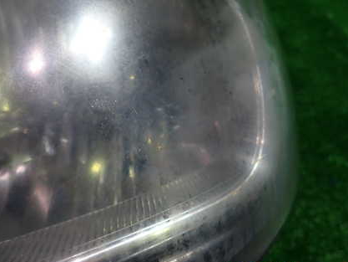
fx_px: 362
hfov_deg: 51.3
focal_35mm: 36
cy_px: 95
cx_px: 166
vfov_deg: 39.4
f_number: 2
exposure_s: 1/60
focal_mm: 4.5
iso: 100
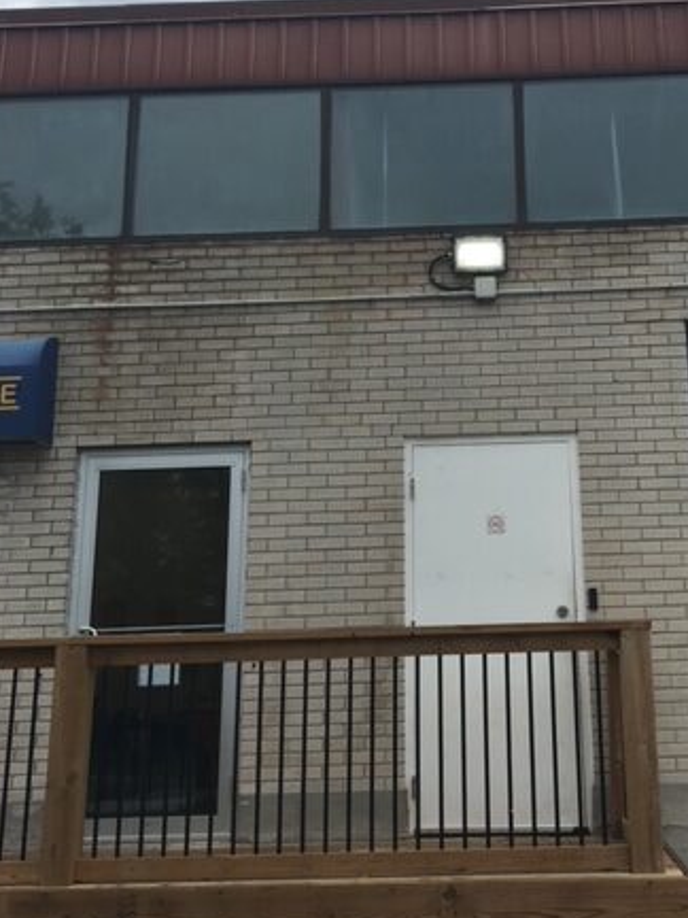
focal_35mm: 43
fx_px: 1140
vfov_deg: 43.8
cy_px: 402
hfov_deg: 33.1
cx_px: 491
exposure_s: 1/1026
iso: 25
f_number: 2.2
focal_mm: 4.15
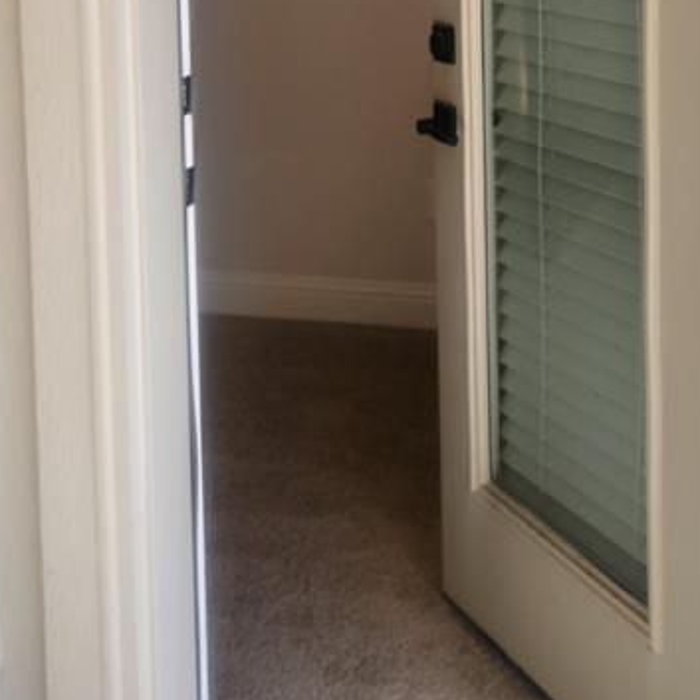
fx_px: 1350
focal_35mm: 59
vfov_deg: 27.3
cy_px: -12
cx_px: 520
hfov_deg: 28.7
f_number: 1.8
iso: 25
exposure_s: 1/180
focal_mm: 5.4
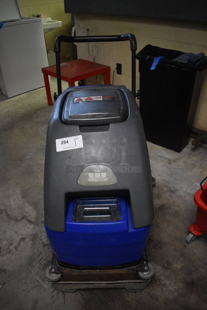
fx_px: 233
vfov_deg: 67.3
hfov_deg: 48.0
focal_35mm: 27
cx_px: 104
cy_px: 155
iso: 2200
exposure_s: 1/30
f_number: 3.5
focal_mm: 18
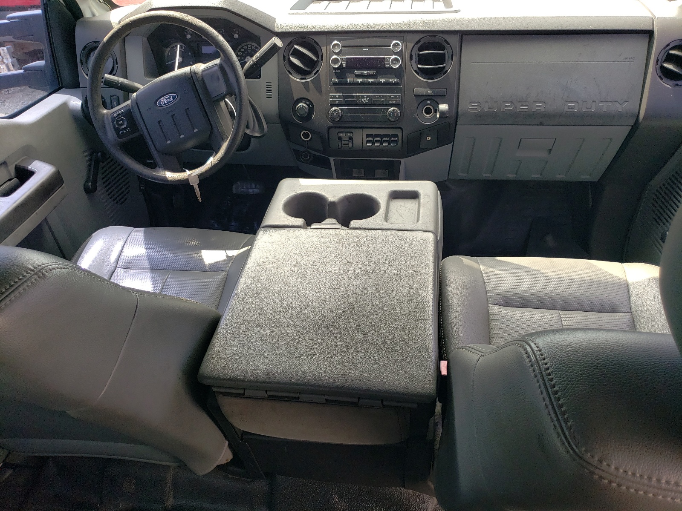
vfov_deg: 53.1
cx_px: 341
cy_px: 256
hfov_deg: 67.3
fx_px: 512
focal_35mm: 26
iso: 50
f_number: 1.5
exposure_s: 1/286
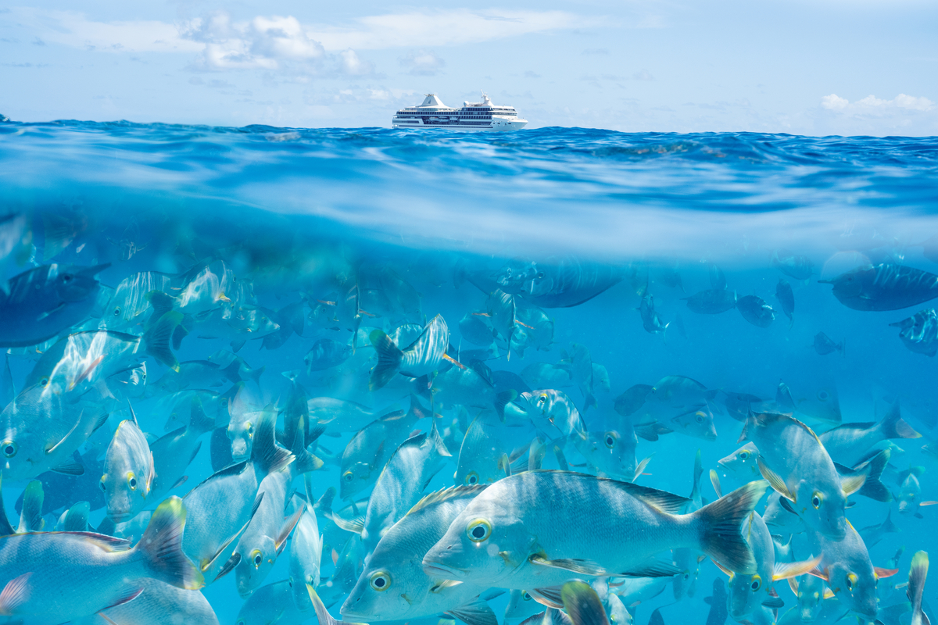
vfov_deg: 27.0
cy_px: 312
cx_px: 469
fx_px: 1303
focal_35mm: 50
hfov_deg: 39.6
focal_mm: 50
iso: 640
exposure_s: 1/1250
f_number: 9
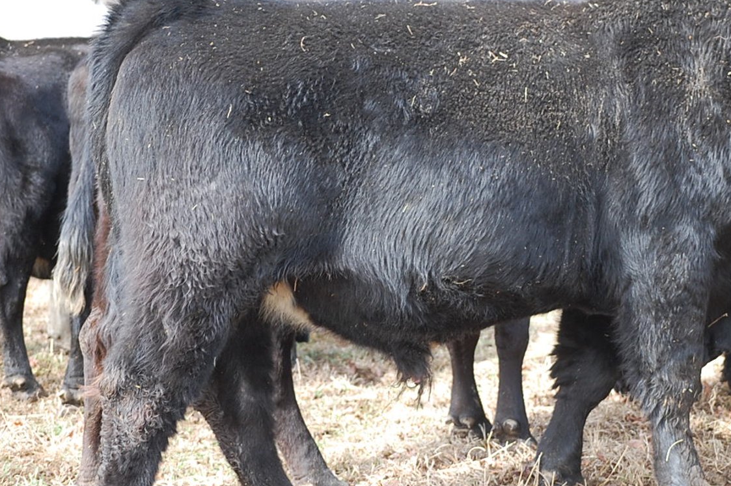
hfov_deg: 13.2
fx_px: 3145
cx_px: 530
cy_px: 229
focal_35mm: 155
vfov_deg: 8.8
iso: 400
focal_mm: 68
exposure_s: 1/250
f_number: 4.2
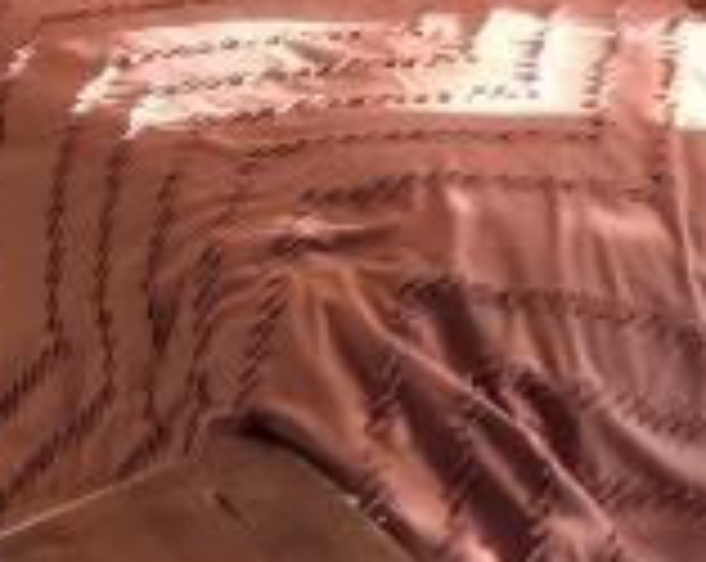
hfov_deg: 22.7
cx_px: 580
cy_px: -472
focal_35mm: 83
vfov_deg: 15.6
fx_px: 1731
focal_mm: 2.2
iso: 250
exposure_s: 1/120
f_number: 1.9
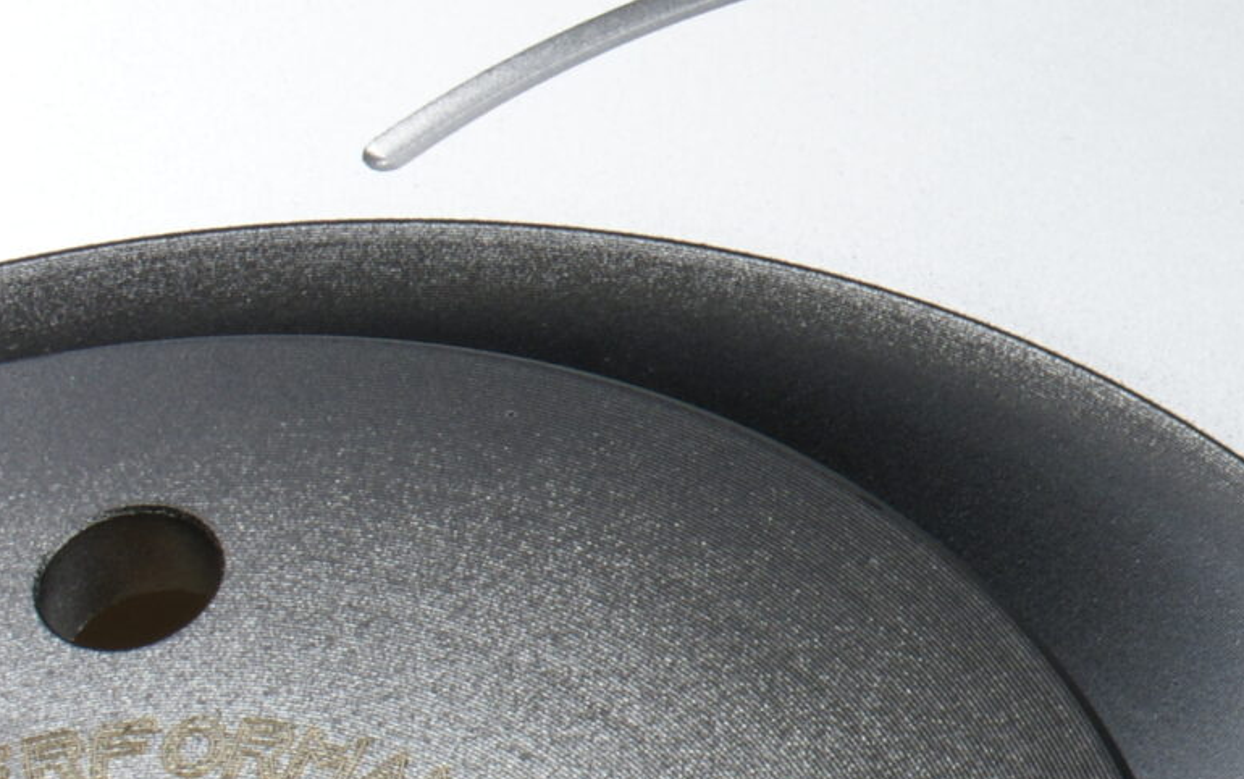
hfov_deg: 8.1
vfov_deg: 5.2
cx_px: 1871
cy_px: 397
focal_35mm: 254
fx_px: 8615
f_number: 22
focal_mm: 50
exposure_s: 1/60
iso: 100
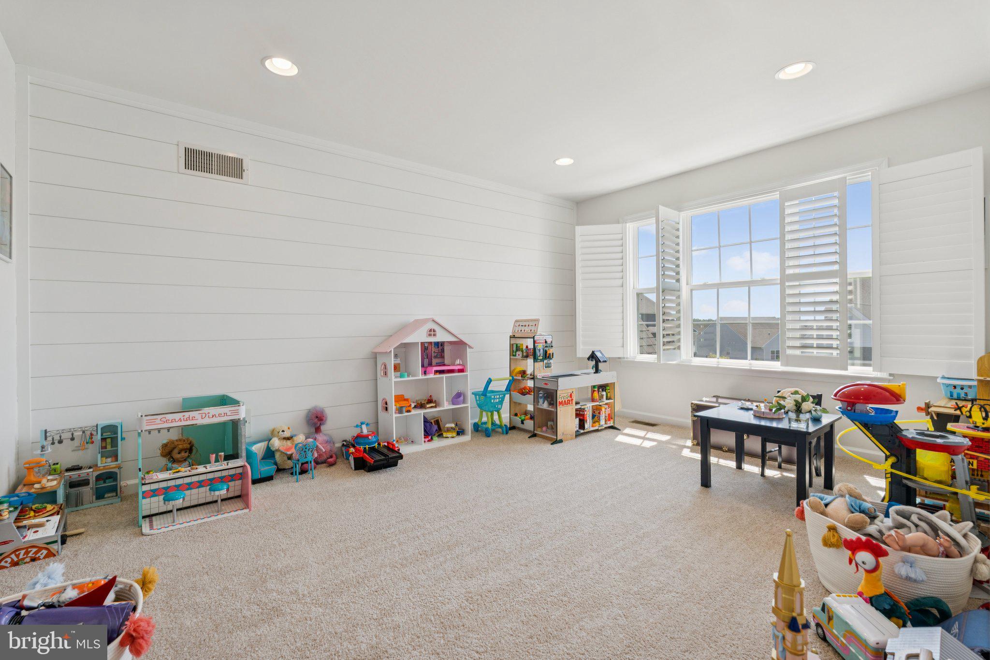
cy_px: 330
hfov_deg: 96.7
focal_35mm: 16
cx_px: 495
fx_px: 440
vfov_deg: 73.7
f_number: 7.1
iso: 200
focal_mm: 16
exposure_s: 1/60
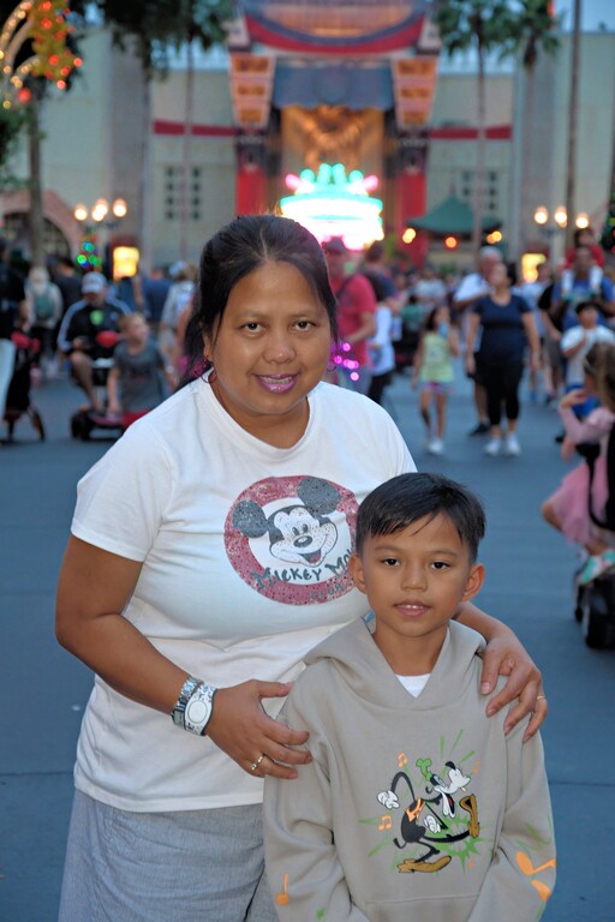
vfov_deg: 18.3
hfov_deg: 12.2
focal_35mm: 112
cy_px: 461
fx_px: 2870
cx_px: 308
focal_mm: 75
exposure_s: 1/30
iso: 1250
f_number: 5.6
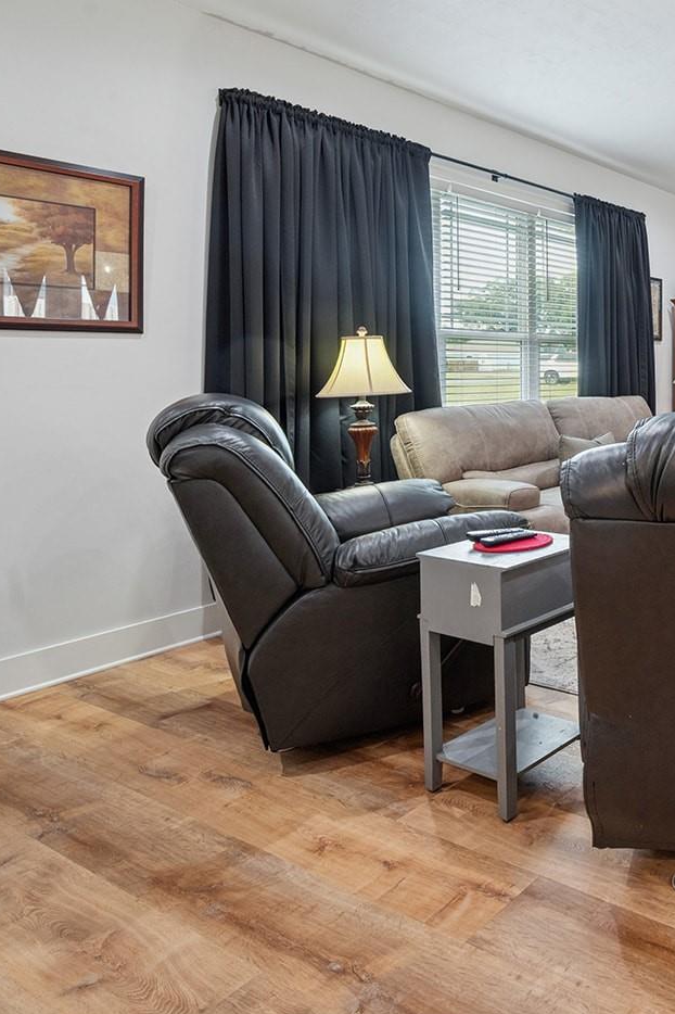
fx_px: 675
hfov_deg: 40.7
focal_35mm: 24
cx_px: 772
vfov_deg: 73.7
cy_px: 493
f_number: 9
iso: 400
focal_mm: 14
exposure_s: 1/13
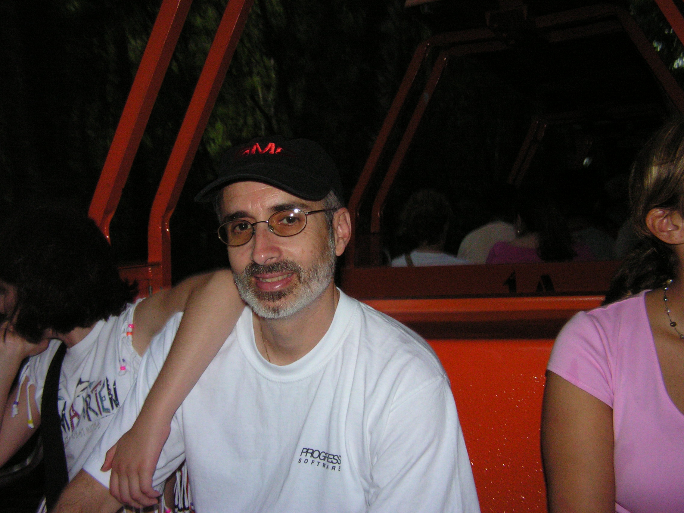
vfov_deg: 37.7
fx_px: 751
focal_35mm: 38
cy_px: 256
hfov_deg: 49.0
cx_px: 342
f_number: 2.8
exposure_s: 1/40
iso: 200
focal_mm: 6.3
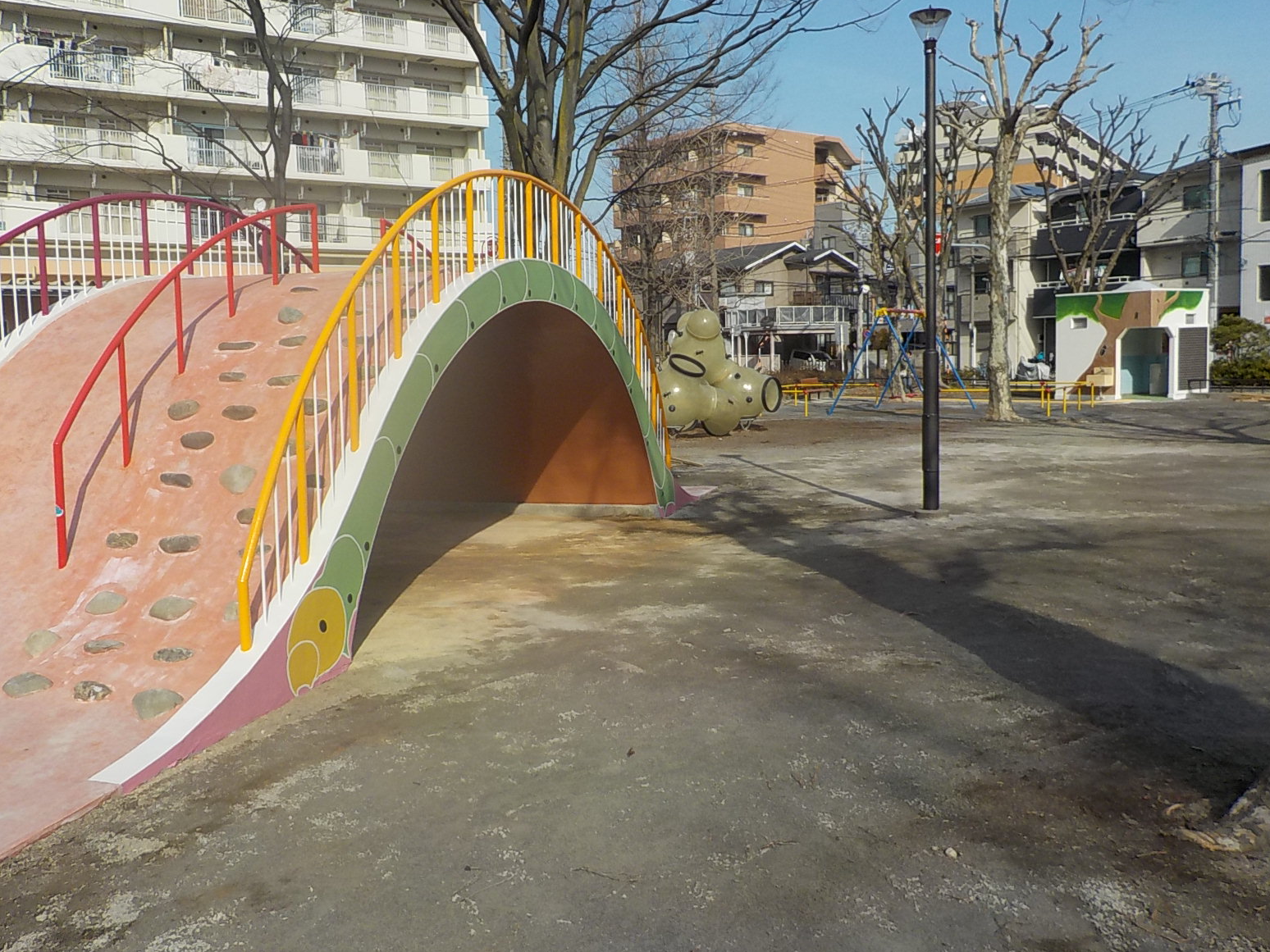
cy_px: 471
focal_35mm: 31
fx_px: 1137
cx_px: 629
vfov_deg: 45.4
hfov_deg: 58.4
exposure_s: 1/1600
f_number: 3.3
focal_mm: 4.1
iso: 125
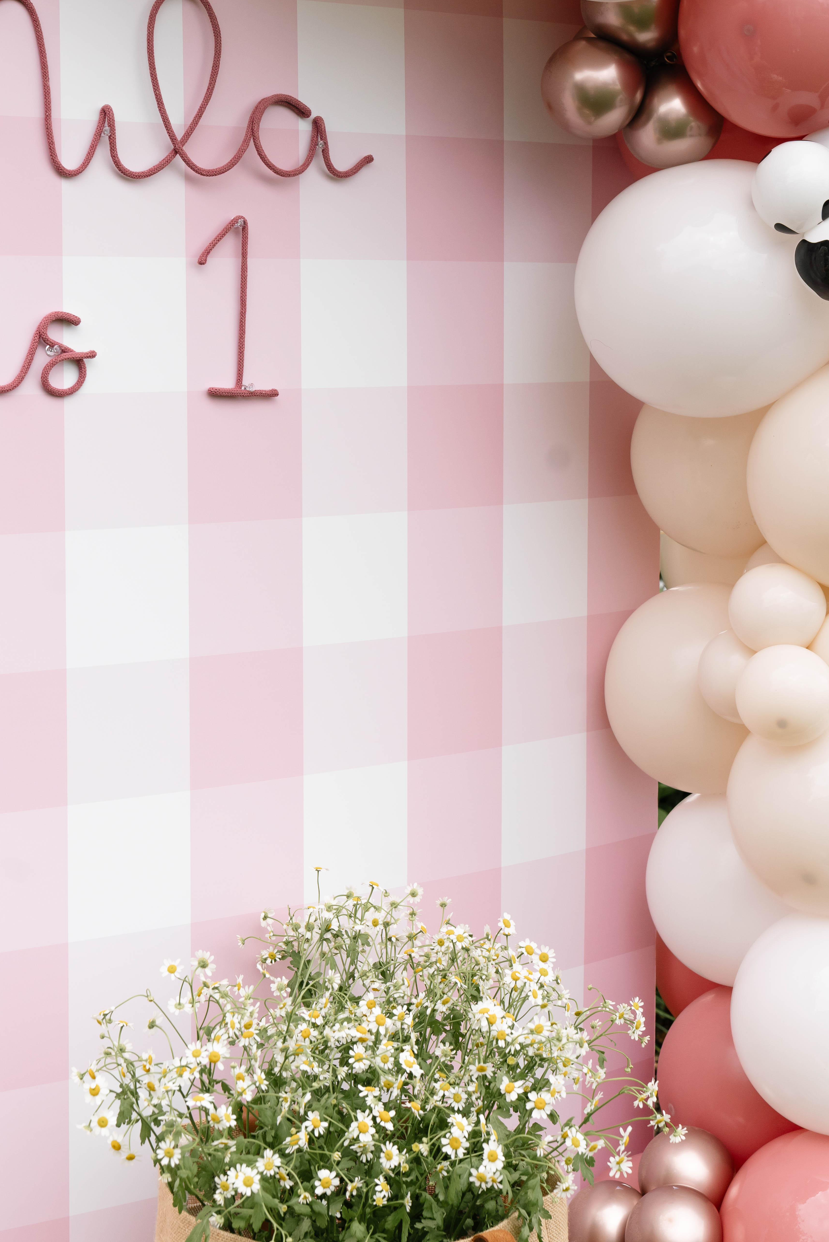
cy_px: 348
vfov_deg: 28.5
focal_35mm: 70
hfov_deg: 19.5
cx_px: 383
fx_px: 2417
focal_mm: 45
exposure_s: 1/400
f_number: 6.3
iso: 200
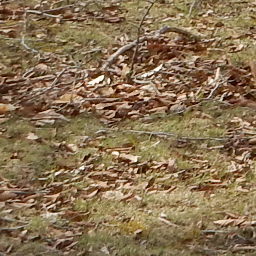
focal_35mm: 286
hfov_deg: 5.9
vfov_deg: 6.0
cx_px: 642
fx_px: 2393
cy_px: -270
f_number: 4
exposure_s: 1/500
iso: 125
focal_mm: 6.4
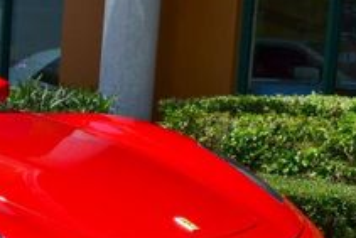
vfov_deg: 14.9
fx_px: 900
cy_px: 212
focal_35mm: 91
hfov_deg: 20.3
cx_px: -121
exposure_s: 1/800
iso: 800
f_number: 14
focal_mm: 20
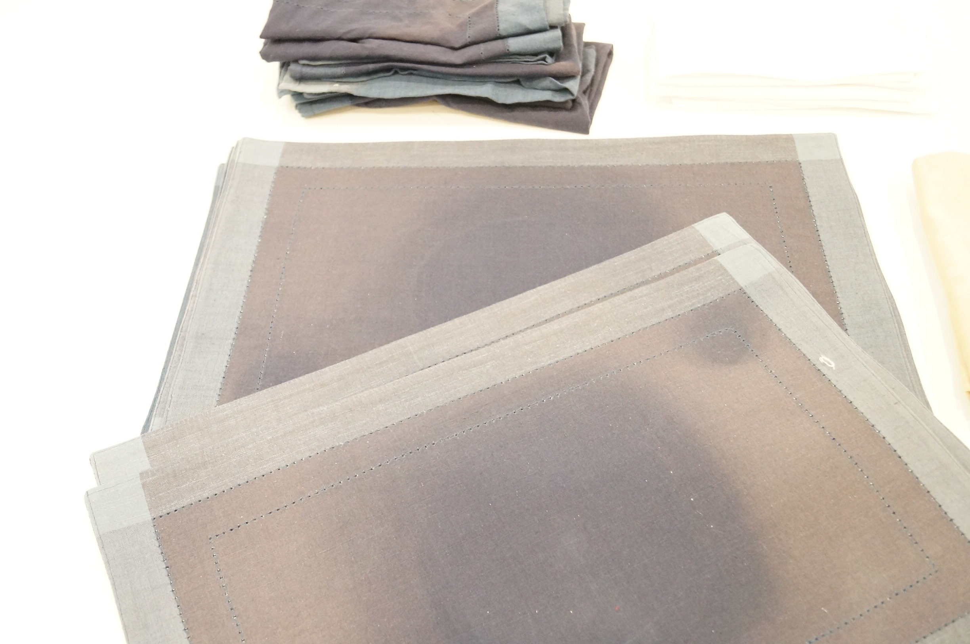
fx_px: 968
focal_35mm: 36
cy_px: 322
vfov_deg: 36.8
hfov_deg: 53.2
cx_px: 485
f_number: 4
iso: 3200
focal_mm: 24
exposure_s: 1/25
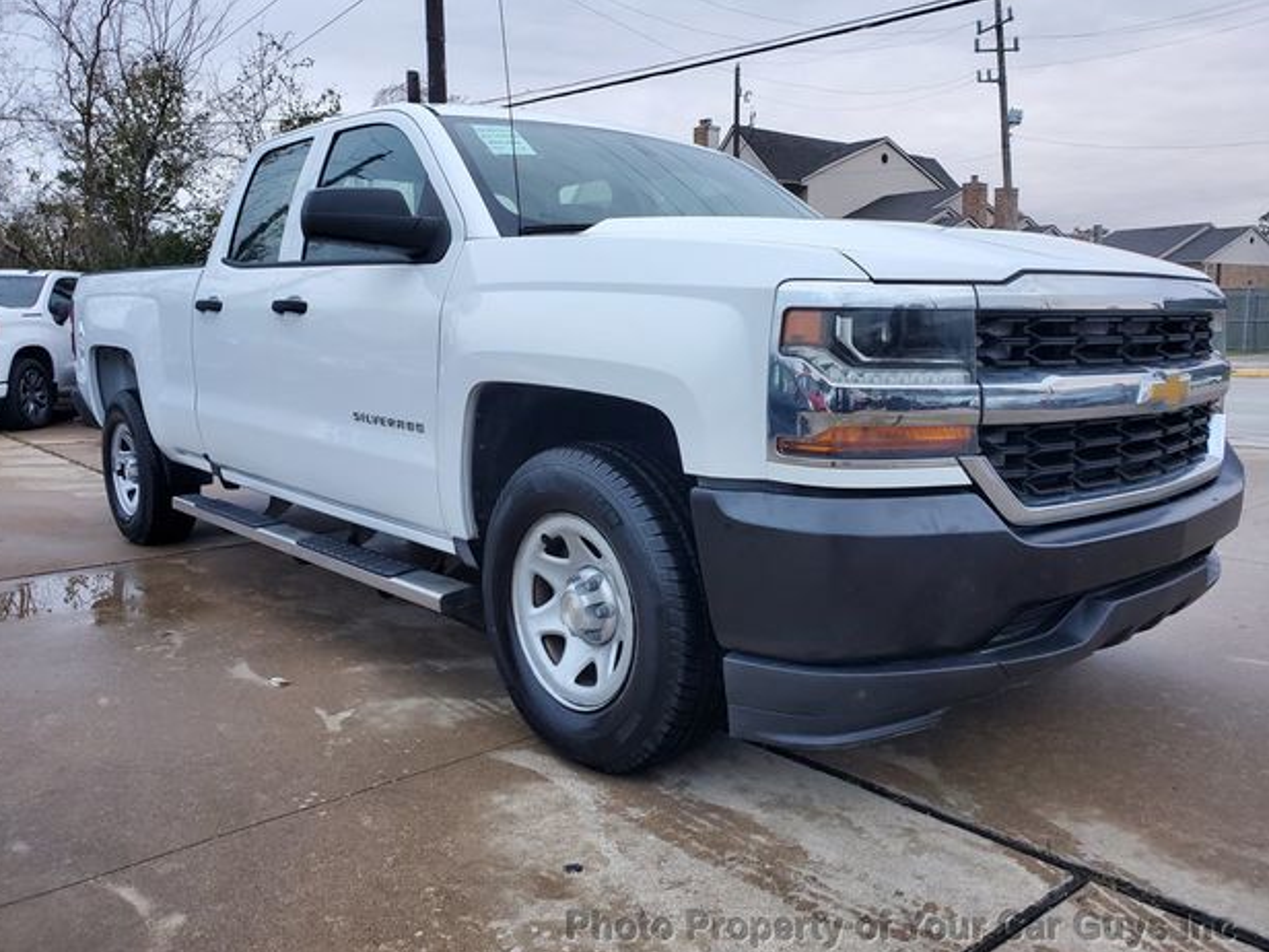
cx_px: 645
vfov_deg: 51.4
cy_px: 476
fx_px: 990
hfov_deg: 65.3
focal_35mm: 27
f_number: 2.4
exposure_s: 1/120
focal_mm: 4.3
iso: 200
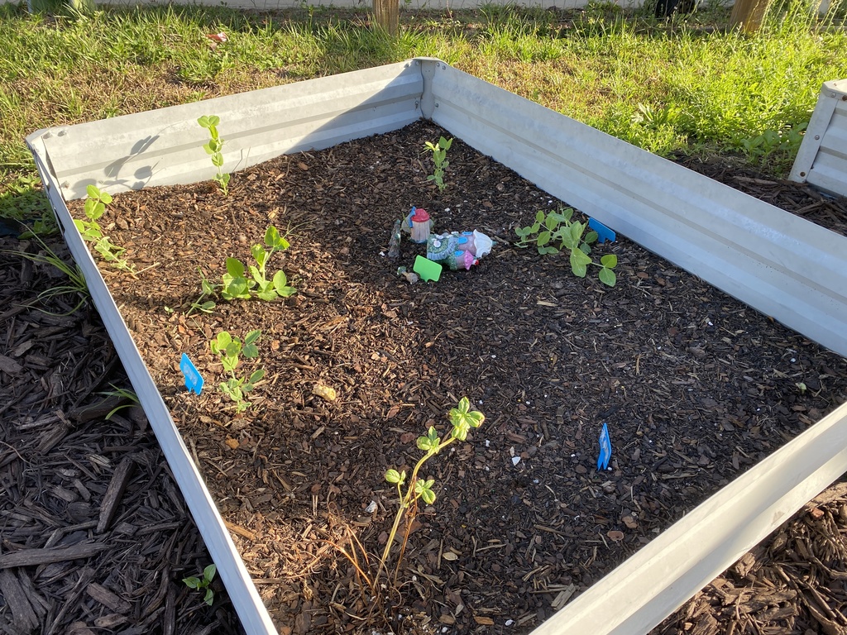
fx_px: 636
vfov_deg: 53.1
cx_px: 424
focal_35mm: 26
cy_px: 318
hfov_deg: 67.3
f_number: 1.8
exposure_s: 1/217
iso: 32
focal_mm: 4.25
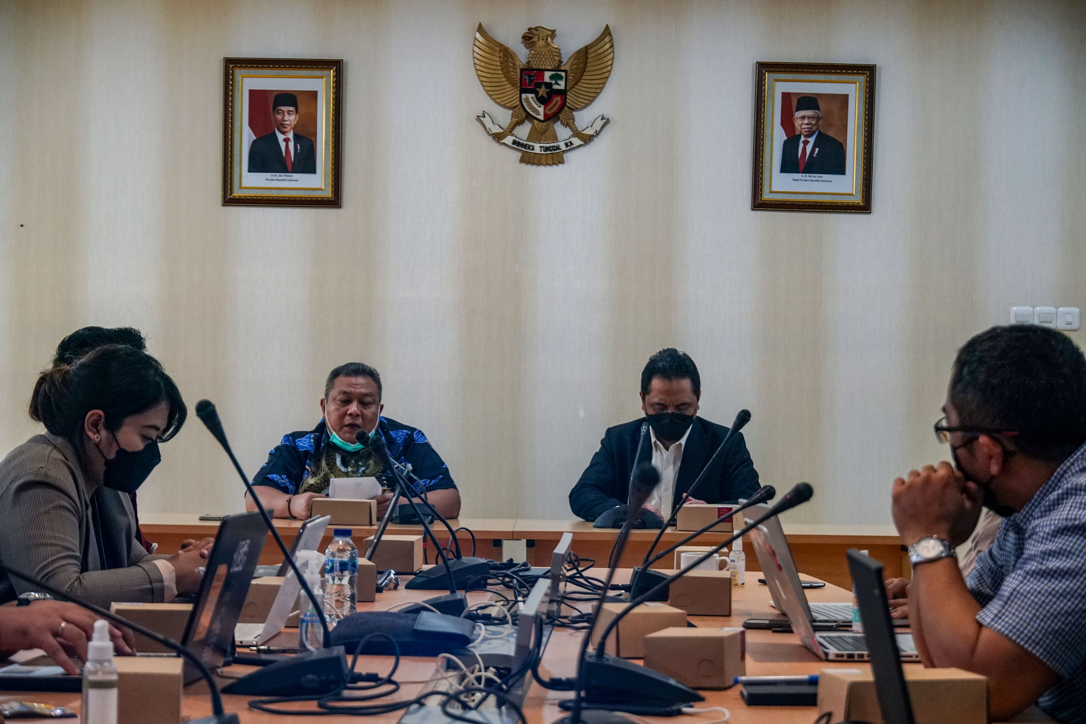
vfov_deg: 15.4
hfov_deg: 23.0
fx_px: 2670
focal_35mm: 88
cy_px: 362
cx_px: 543
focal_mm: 59
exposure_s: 1/100
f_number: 5.6
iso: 1000
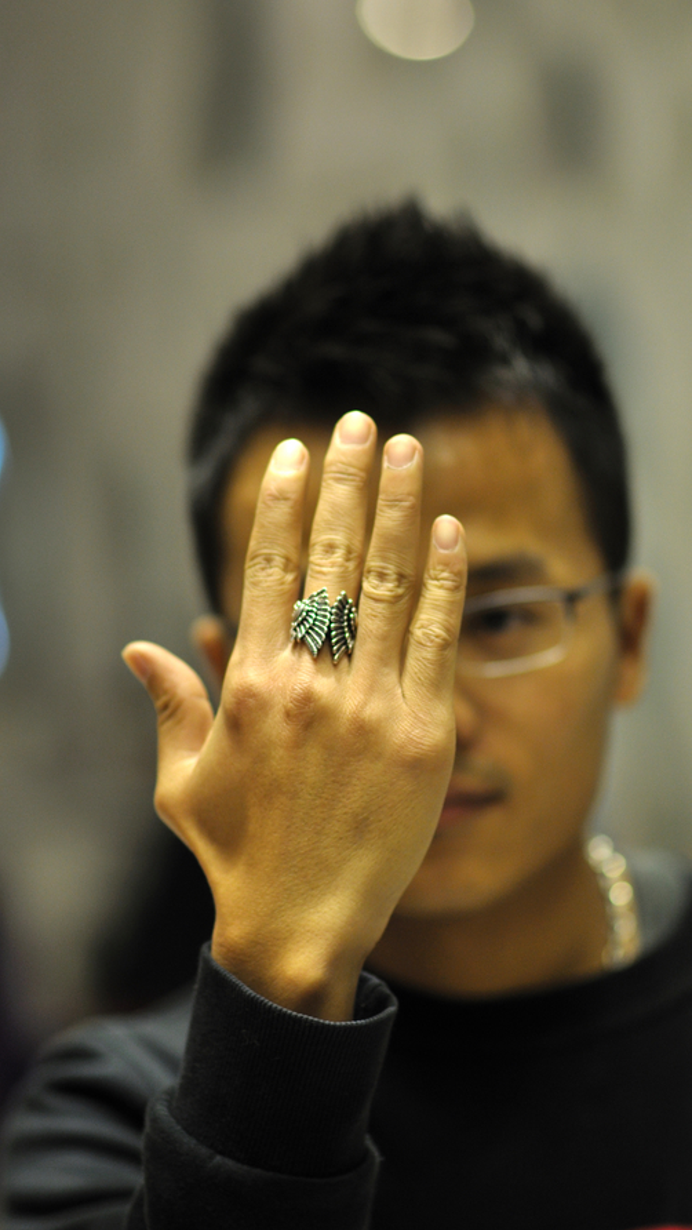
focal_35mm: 135
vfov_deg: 16.0
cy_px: 616
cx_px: 333
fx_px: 4387
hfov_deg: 9.0
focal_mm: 85
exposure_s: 1/80
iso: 400
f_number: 1.8
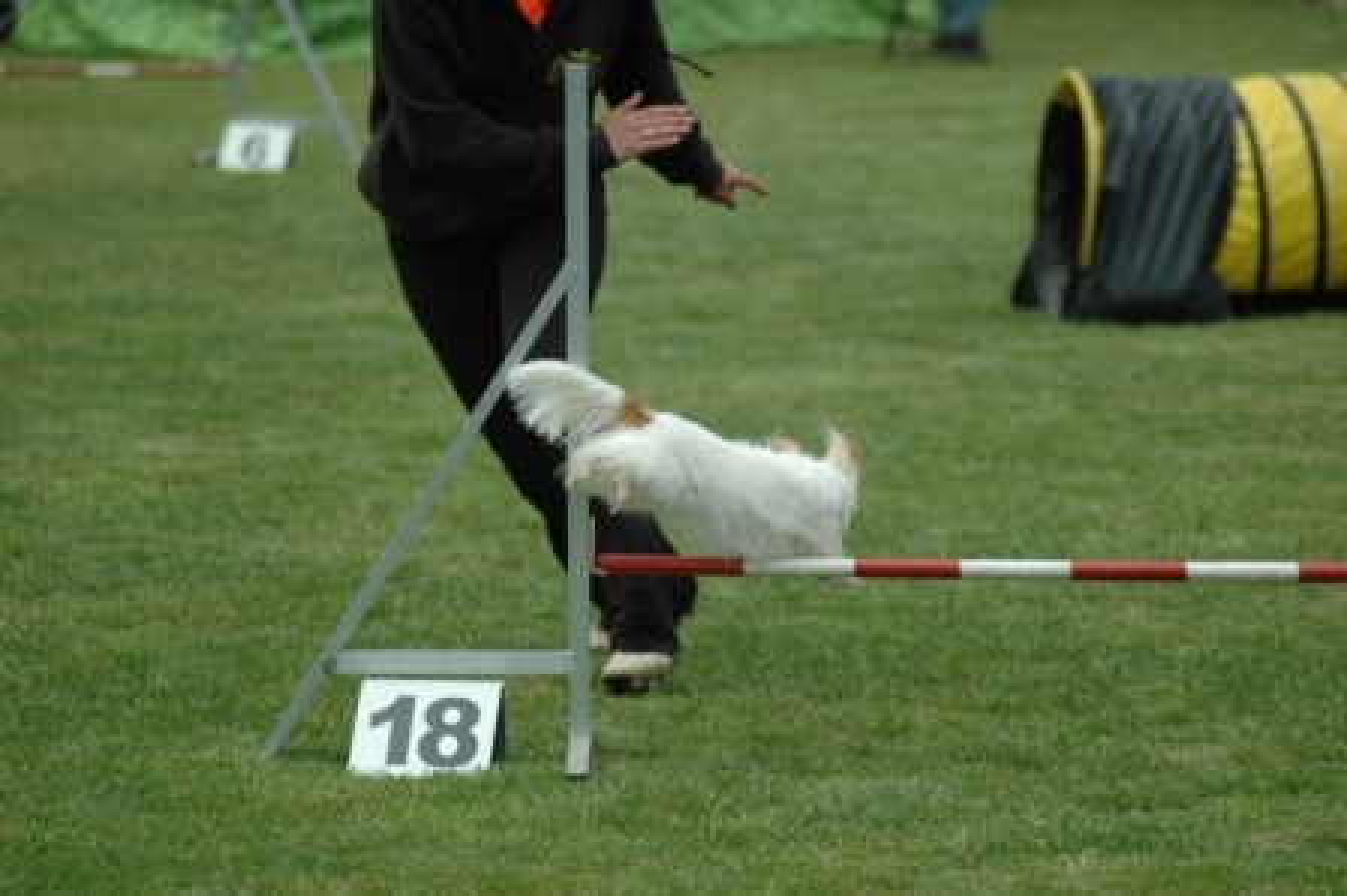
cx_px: 674
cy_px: 448
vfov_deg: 5.9
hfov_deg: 8.9
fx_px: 8693
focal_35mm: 232
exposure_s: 1/1250
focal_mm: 155
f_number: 4.5
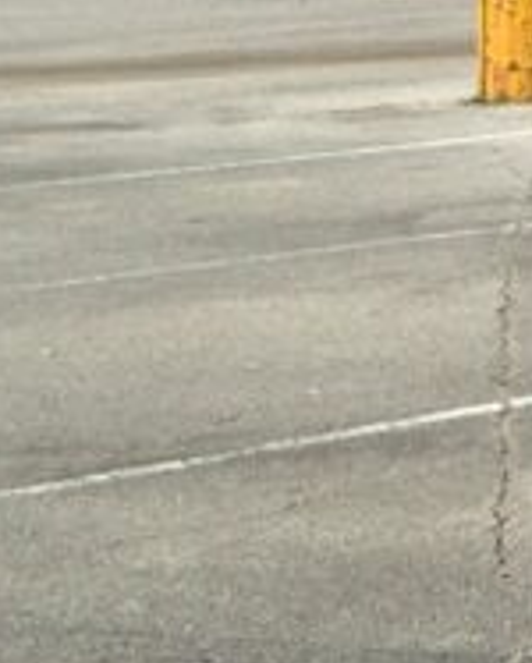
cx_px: 1770
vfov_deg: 10.6
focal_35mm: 176
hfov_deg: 7.4
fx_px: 3458
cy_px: -287
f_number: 2.4
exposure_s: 1/1427
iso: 50
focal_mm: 4.13
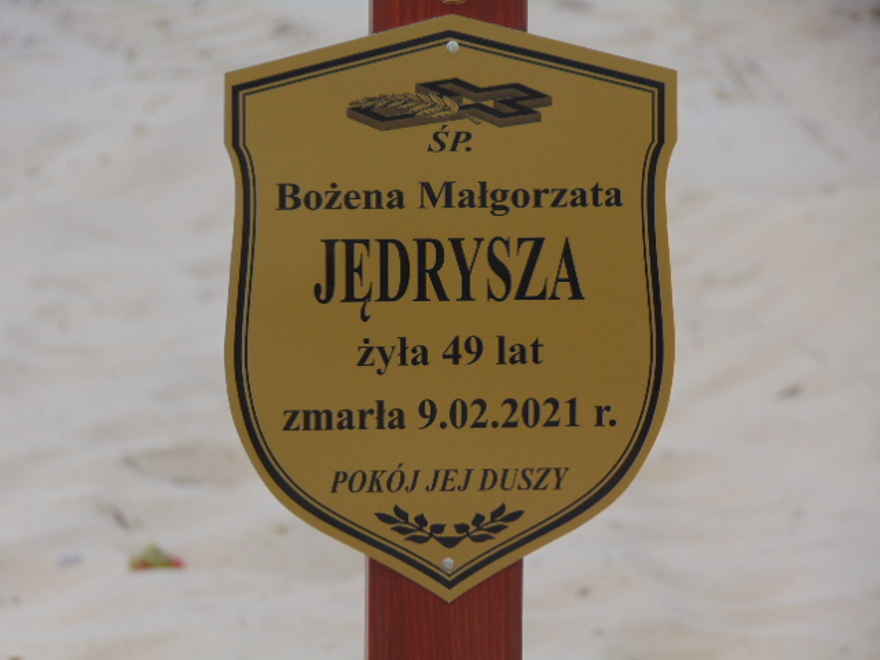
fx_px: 7804
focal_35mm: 307
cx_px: 440
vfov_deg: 4.8
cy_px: 330
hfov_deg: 6.5
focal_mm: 55.1
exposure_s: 1/400
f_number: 4.2
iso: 80
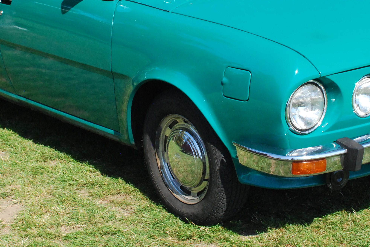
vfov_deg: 15.5
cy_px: 84
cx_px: 196
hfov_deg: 23.1
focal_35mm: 88
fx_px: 905
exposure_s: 1/400
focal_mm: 30
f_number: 10
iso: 800
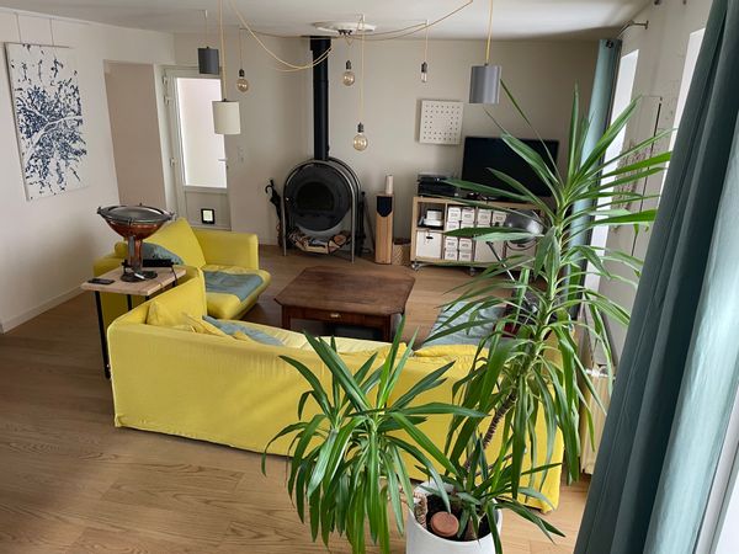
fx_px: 555
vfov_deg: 53.1
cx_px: 370
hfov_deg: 67.3
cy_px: 277
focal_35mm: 26
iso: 200
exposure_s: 1/60
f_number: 1.6
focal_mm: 4.2
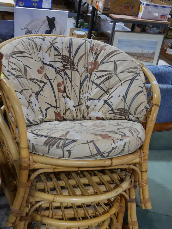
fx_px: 291
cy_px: 125
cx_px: 78
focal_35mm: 44
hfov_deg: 32.9
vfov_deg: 42.9
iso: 640
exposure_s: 1/60
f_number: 4.4
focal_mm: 20
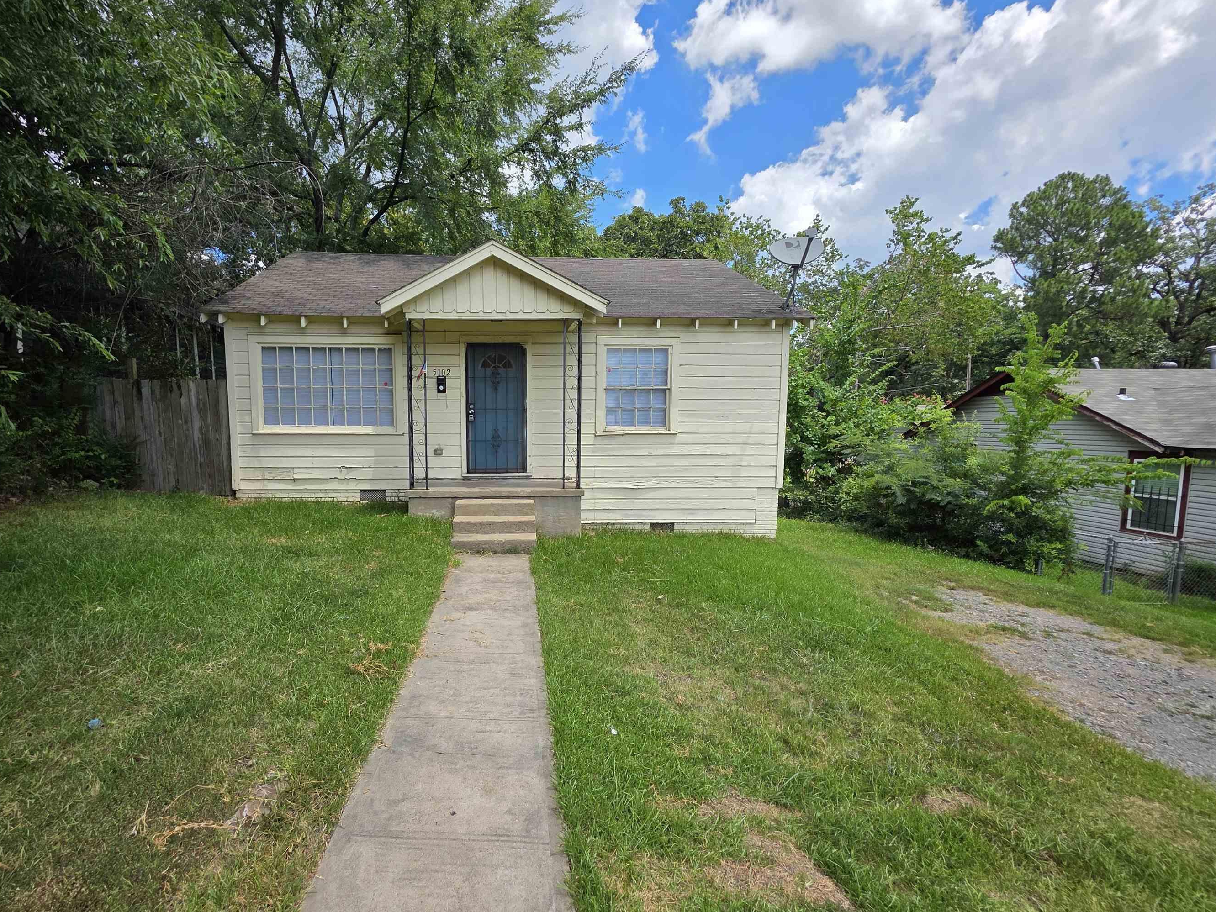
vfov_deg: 81.7
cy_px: 480
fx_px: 527
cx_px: 535
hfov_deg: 97.7
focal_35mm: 15
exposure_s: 1/1636
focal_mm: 2.2
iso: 40
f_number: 1.9
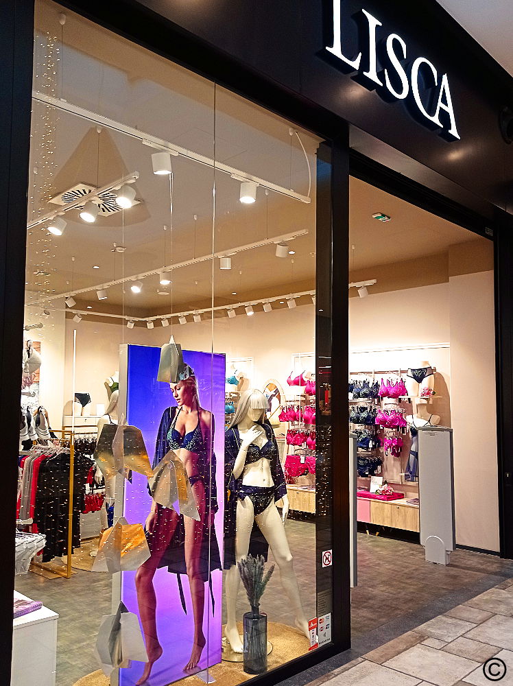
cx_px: 256
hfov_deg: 49.7
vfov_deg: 63.5
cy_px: 343
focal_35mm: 28
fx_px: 554
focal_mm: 4.7
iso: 159
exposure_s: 1/100
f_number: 1.8
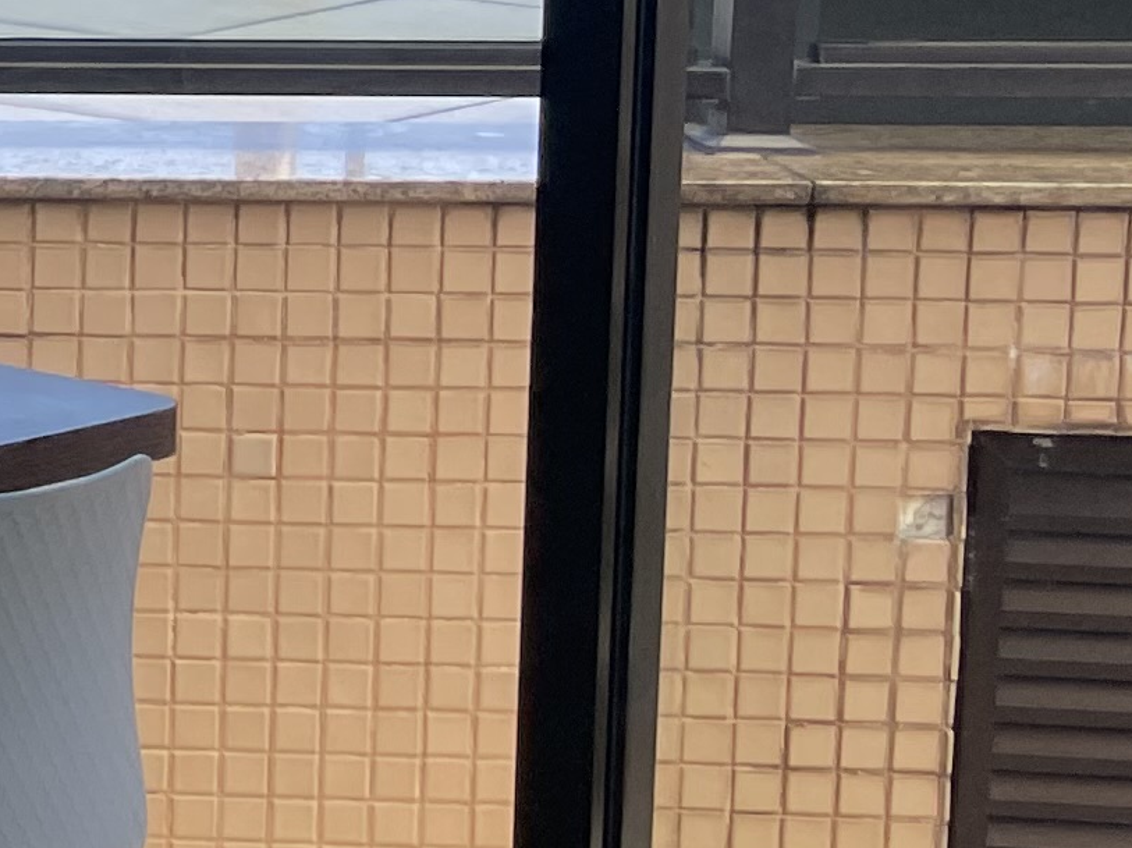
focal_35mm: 129
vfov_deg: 11.4
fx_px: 4217
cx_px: -1456
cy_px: 135
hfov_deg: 12.5
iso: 40
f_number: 1.6
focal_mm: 4.2
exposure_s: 1/320
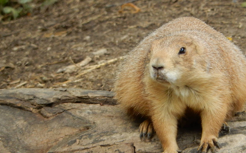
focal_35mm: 740
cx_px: 166
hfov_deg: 2.8
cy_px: 90
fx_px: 4961
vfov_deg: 1.8
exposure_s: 1/125
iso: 400
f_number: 6.3
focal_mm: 92.3
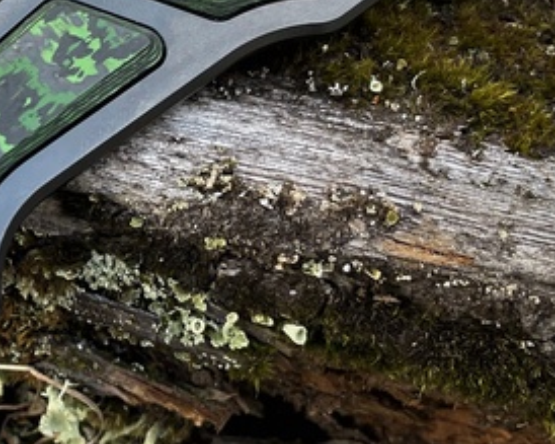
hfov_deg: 23.6
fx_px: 1215
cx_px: -103
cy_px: 132
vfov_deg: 20.6
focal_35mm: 74
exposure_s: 1/121
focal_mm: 4.2
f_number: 1.6
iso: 50
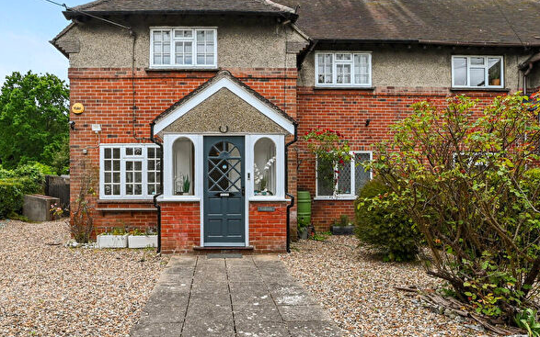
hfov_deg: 93.5
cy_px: 129
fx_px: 250
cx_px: 224
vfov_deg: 67.1
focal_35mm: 17
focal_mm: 14
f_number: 10
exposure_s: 1/400
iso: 500
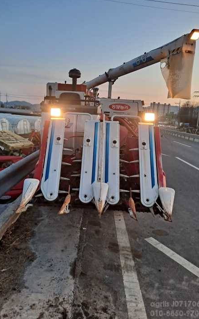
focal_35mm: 27
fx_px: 234
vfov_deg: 68.4
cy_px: 157
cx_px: 90
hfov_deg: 46.0
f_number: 2
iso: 320
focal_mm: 4.6
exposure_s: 1/50
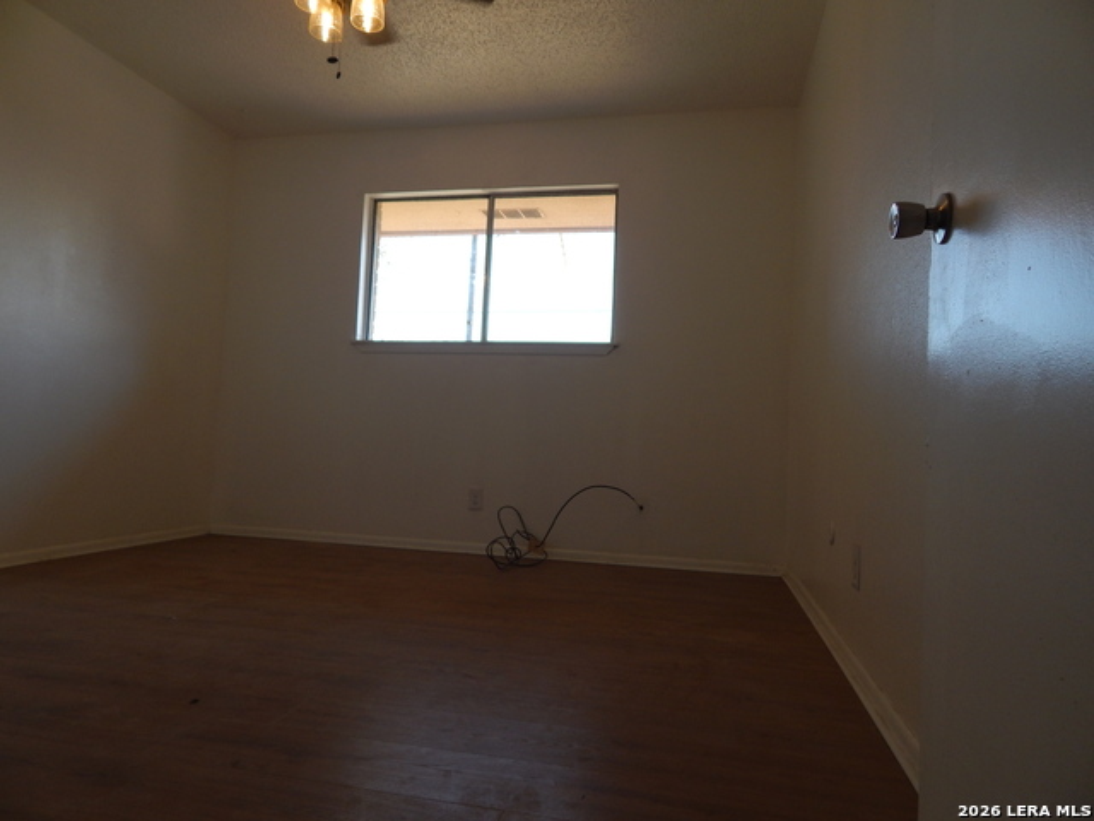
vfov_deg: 58.9
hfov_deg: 73.9
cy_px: 410
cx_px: 547
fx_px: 727
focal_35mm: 23
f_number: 3
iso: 125
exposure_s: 1/125
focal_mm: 4
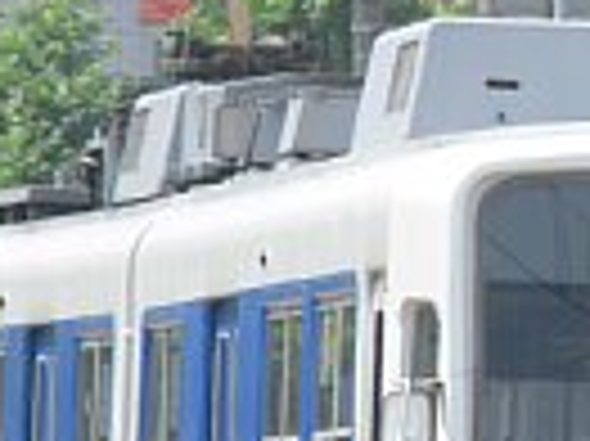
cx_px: 590
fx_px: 21831
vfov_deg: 1.2
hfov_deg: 1.5
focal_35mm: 1282
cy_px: 464
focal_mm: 88.8
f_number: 5.6
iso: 80
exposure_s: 1/200
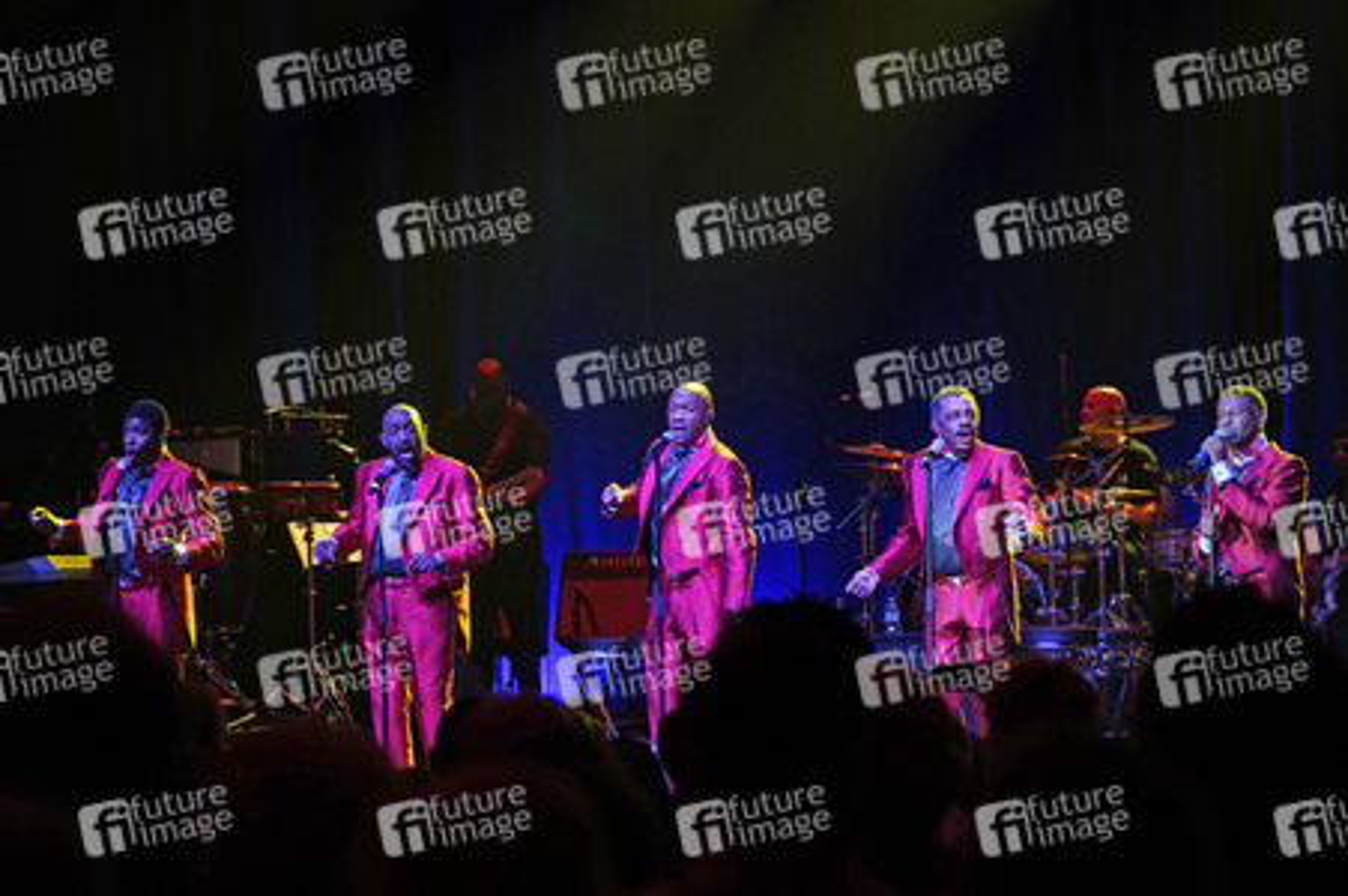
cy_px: 448
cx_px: 674
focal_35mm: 147
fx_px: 5500
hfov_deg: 14.0
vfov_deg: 9.3
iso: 1600
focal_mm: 147
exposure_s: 1/160
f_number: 5.6
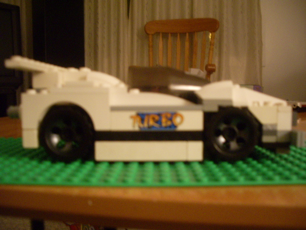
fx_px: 309
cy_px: 115
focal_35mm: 35
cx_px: 153
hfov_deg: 52.6
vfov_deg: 40.7
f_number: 2.6
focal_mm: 5.8
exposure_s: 1/6
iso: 320
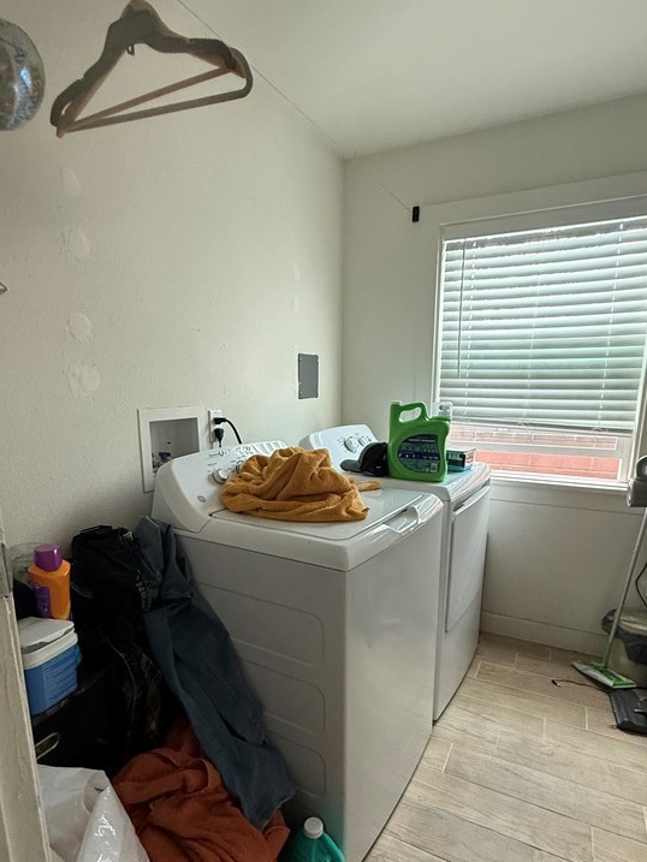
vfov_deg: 81.2
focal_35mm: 20
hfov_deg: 66.0
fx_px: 498
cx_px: 315
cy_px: 497
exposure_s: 1/120
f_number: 2.2
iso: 320
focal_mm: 2.22
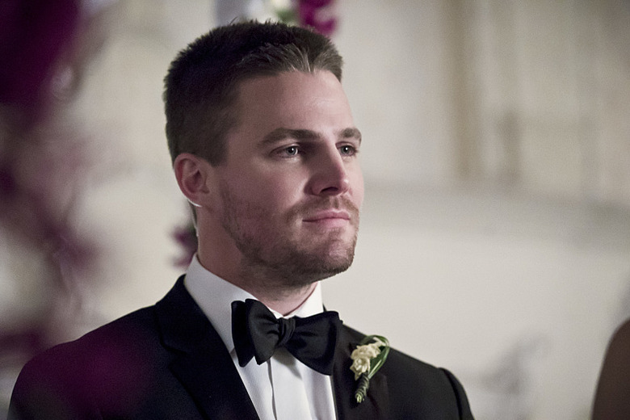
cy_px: 210
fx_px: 3097
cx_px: 315
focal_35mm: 177
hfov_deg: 11.6
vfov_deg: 7.8
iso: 8000
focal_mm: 177
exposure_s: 1/125
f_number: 4
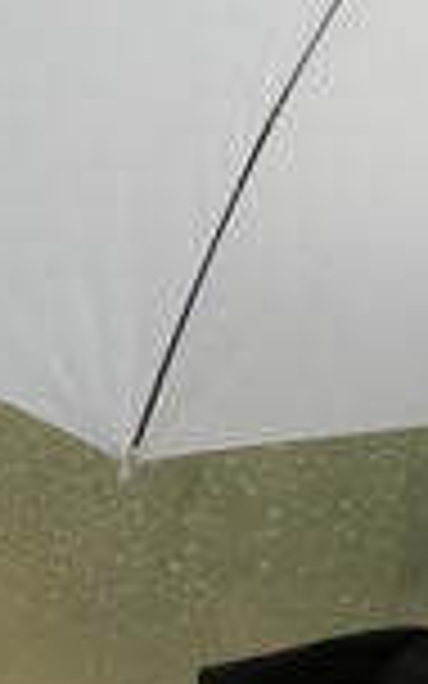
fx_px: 2967
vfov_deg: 13.2
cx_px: 892
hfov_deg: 7.8
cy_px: 320
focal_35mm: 159
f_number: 4.8
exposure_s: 1/162
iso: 50
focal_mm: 7.8
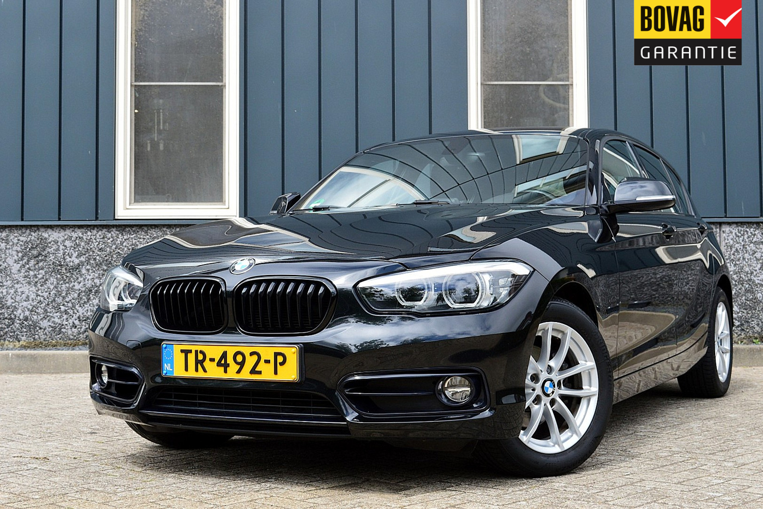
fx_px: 1113
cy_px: 254
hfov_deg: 37.9
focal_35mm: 52
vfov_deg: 25.8
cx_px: 382
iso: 400
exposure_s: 1/320
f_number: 10
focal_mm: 35
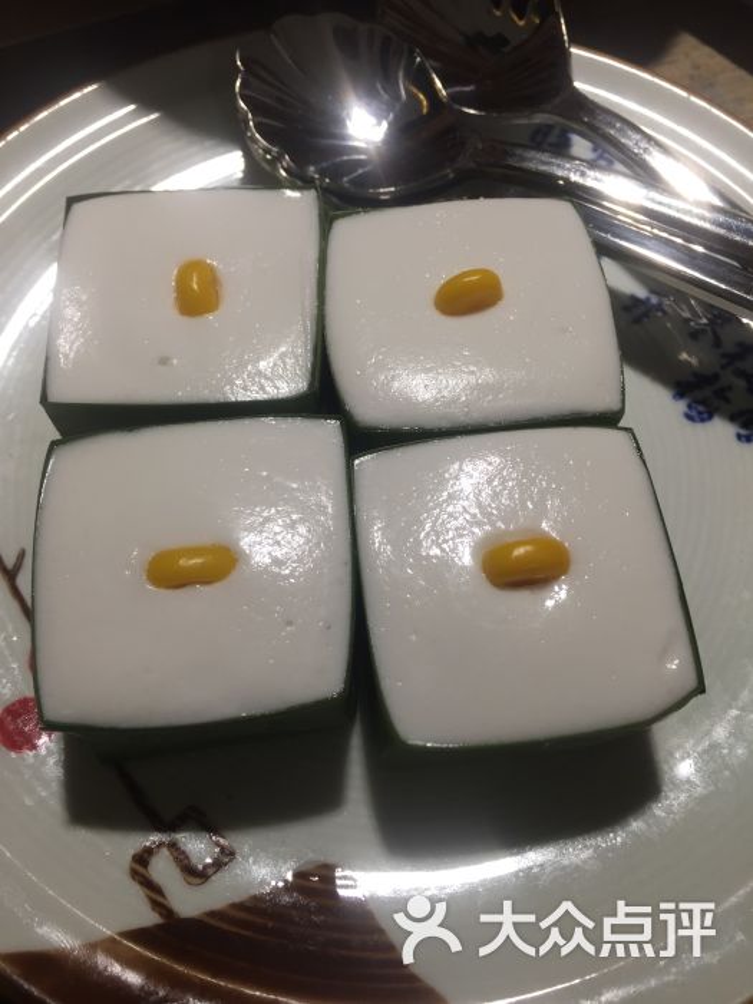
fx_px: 841
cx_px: 376
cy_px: 502
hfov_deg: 48.2
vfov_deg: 61.7
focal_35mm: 29
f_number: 2.2
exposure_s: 1/50
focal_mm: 4.15
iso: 32
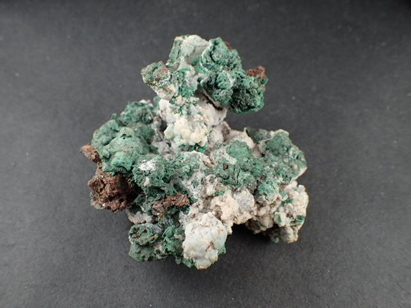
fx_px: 356
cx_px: 206
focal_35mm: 30
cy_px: 154
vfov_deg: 46.8
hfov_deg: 60.0
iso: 100
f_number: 2.3
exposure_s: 1/160
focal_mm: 5.5
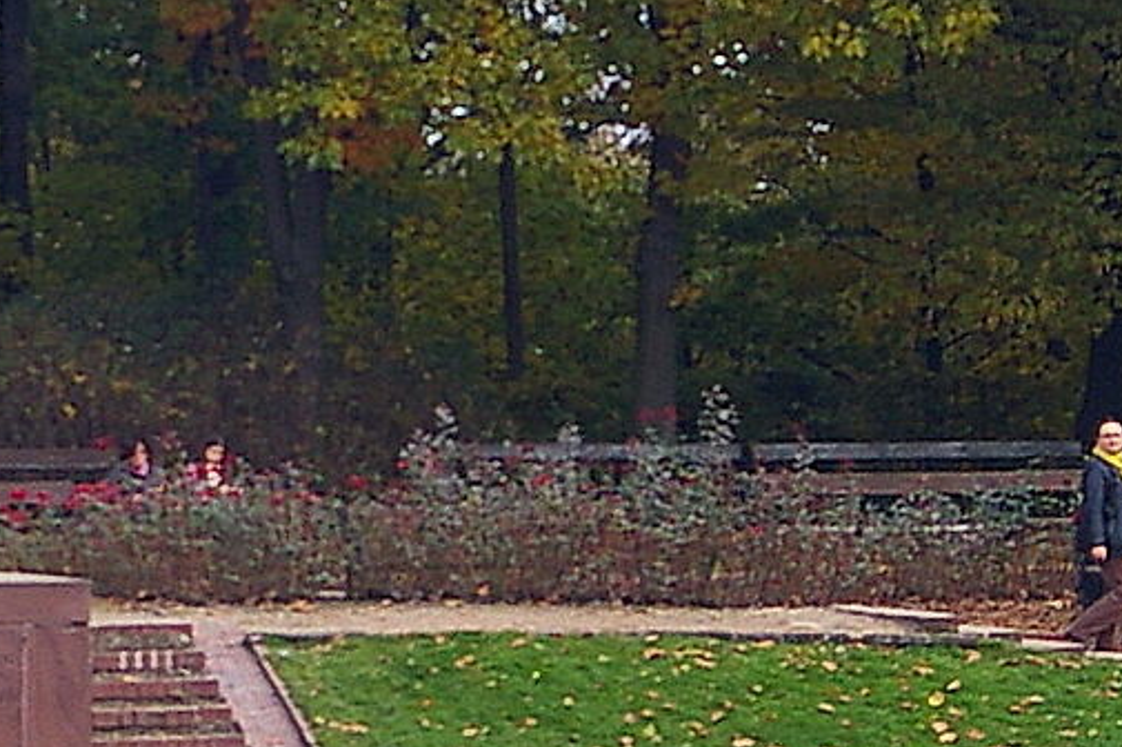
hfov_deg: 6.0
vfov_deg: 4.0
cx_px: -391
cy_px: 345
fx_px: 10652
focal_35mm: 342
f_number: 7.1
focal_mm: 48
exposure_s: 1/80
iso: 200
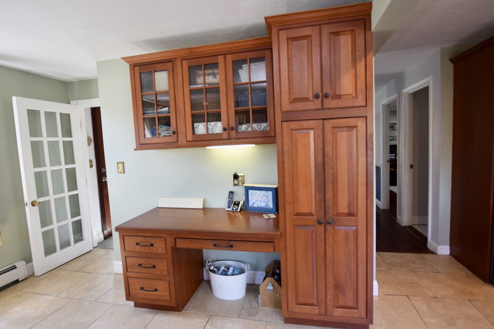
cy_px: 164
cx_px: 247
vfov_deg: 67.4
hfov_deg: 90.0
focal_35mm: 18
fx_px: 247
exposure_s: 1/60
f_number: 4
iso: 450
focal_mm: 12
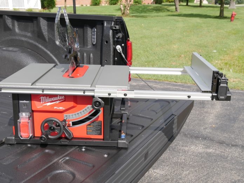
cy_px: 92
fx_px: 296
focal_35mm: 42
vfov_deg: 34.3
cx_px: 122
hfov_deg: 44.8
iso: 200
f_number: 6.3
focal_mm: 21
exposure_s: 1/320
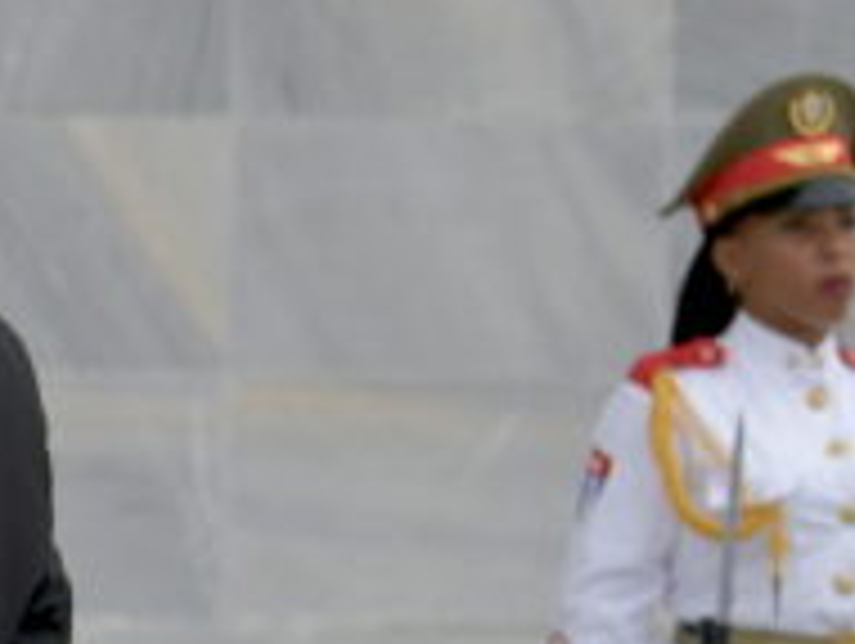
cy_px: 943
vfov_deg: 5.2
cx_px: -1192
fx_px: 7048
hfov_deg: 6.6
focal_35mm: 285
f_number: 4
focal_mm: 55
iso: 180
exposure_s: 1/250
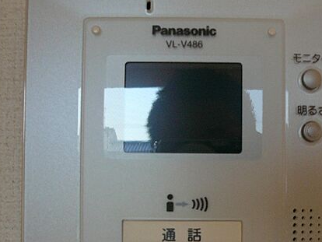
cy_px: 168
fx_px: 475
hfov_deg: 37.3
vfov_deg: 28.3
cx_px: 201
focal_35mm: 51
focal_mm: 4.6
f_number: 2.8
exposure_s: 1/125
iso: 100
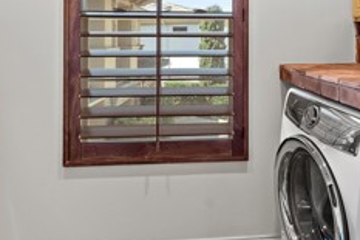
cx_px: 207
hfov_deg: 57.0
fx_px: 330
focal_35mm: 33
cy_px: 34
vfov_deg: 37.8
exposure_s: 1/5
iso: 320
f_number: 8
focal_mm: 12
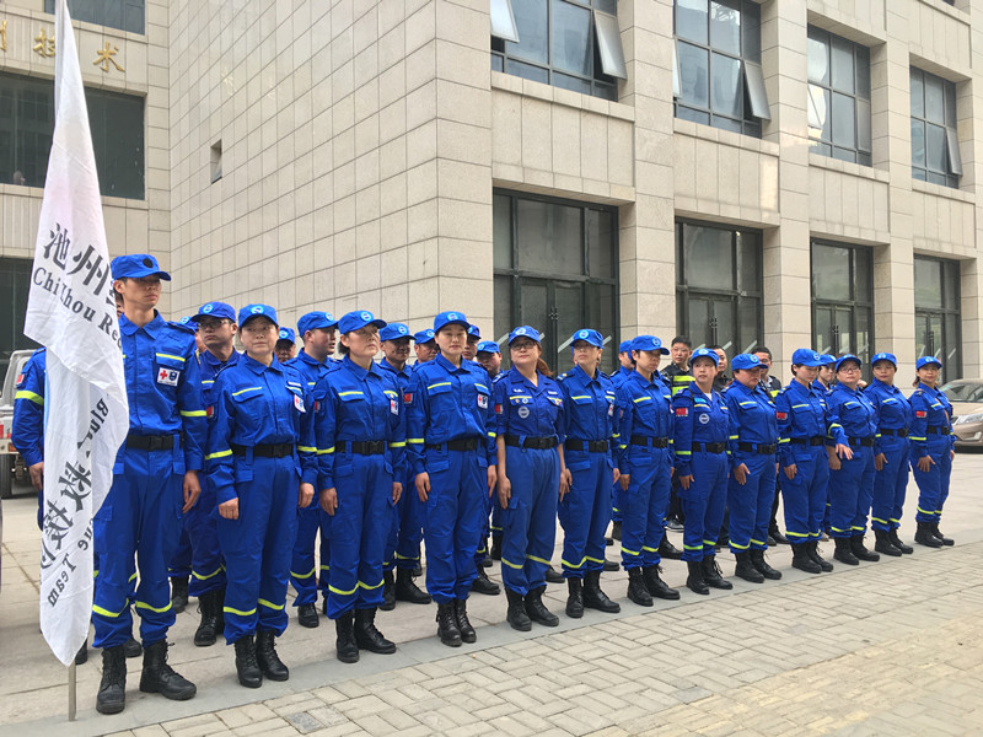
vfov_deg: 48.2
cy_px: 368
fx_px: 824
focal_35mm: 29
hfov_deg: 61.7
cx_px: 492
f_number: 2.2
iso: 32
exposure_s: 1/100
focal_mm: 4.15
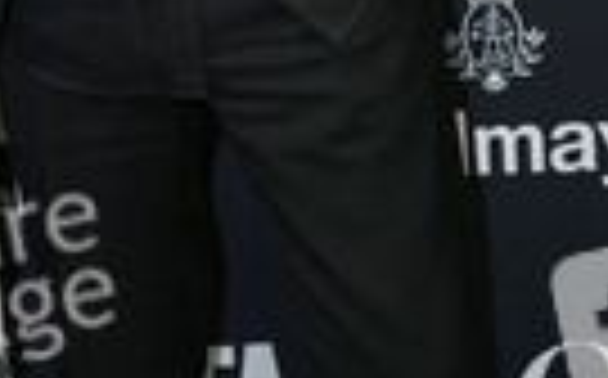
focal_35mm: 145
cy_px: -374
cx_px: 14
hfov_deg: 14.2
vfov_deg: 8.5
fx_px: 2400
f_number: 5.6
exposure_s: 1/250
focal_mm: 48
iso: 500
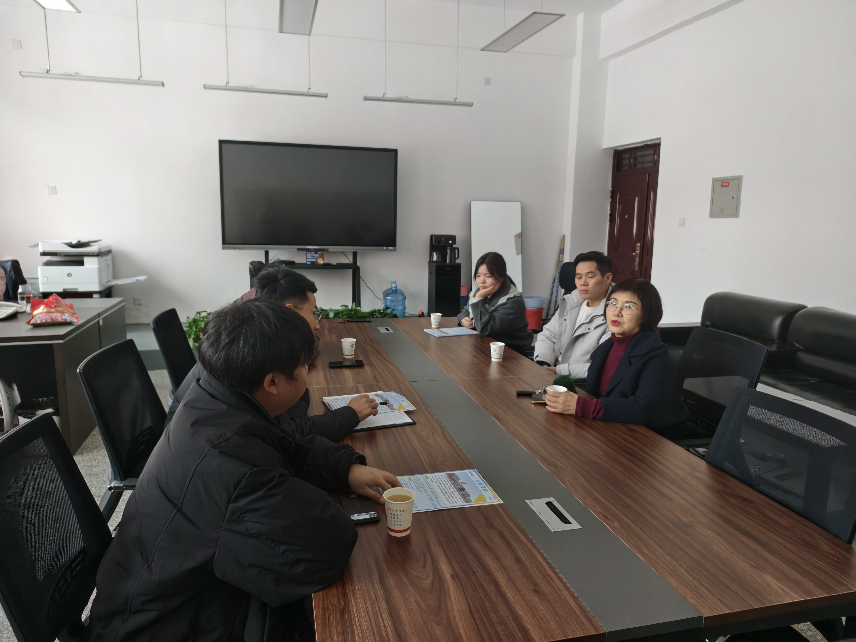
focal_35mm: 23
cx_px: 428
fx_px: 569
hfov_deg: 73.9
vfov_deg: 58.9
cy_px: 321
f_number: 1.57
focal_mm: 6.54
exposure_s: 1/960
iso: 1676
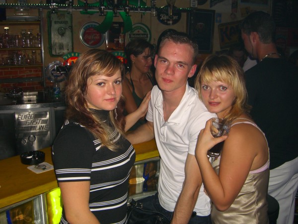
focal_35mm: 38
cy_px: 112
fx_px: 327
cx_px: 149
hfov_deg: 49.0
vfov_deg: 37.7
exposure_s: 1/60
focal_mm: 7.9
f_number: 2.8
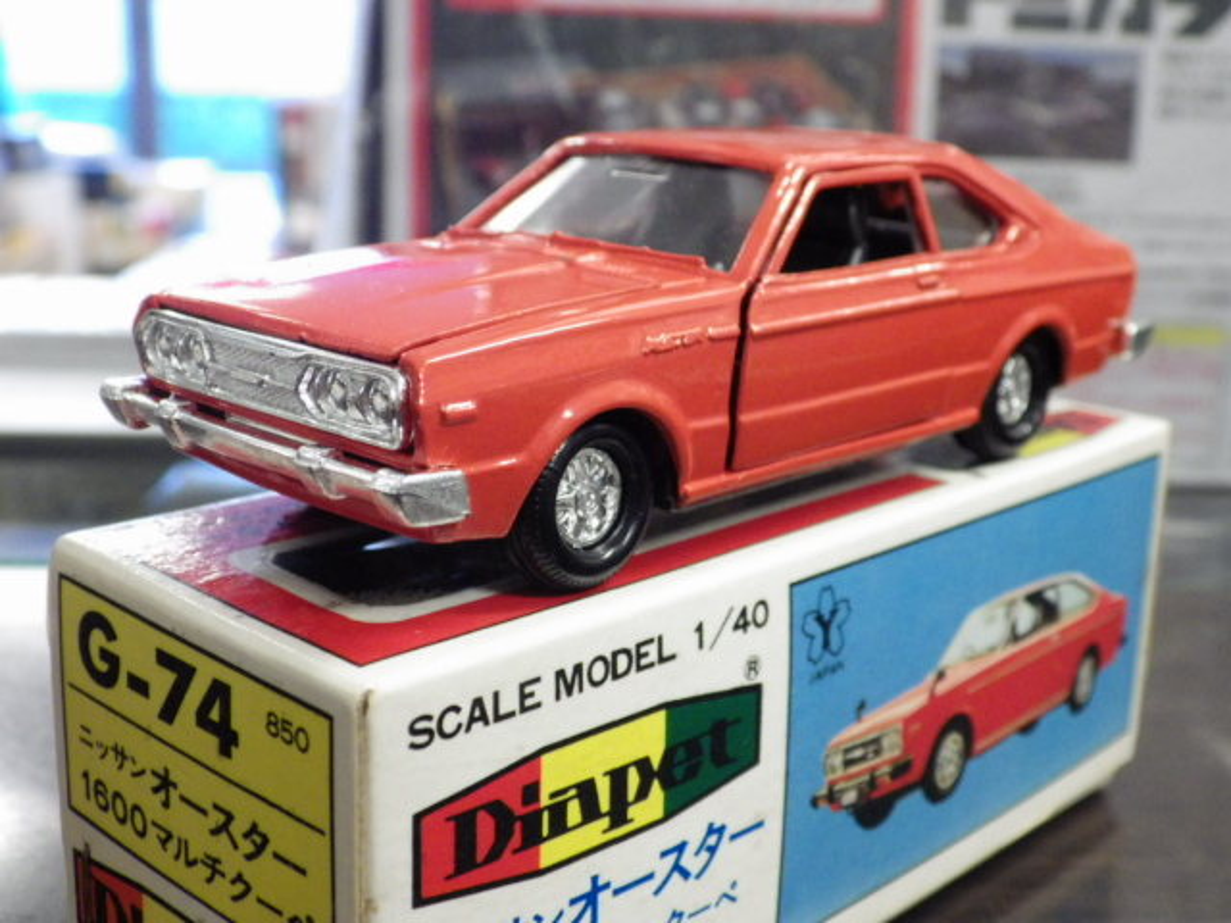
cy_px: 462
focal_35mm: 50
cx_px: 616
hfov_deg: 38.2
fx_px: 1778
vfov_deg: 29.1
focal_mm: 9
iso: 800
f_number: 3.8
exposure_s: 1/30
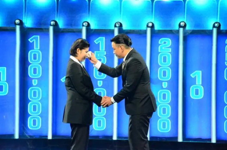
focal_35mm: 210
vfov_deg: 6.5
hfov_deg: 9.8
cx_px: 114
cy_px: 75
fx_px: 1321
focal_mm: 140
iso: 5000
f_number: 5.6
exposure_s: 1/200
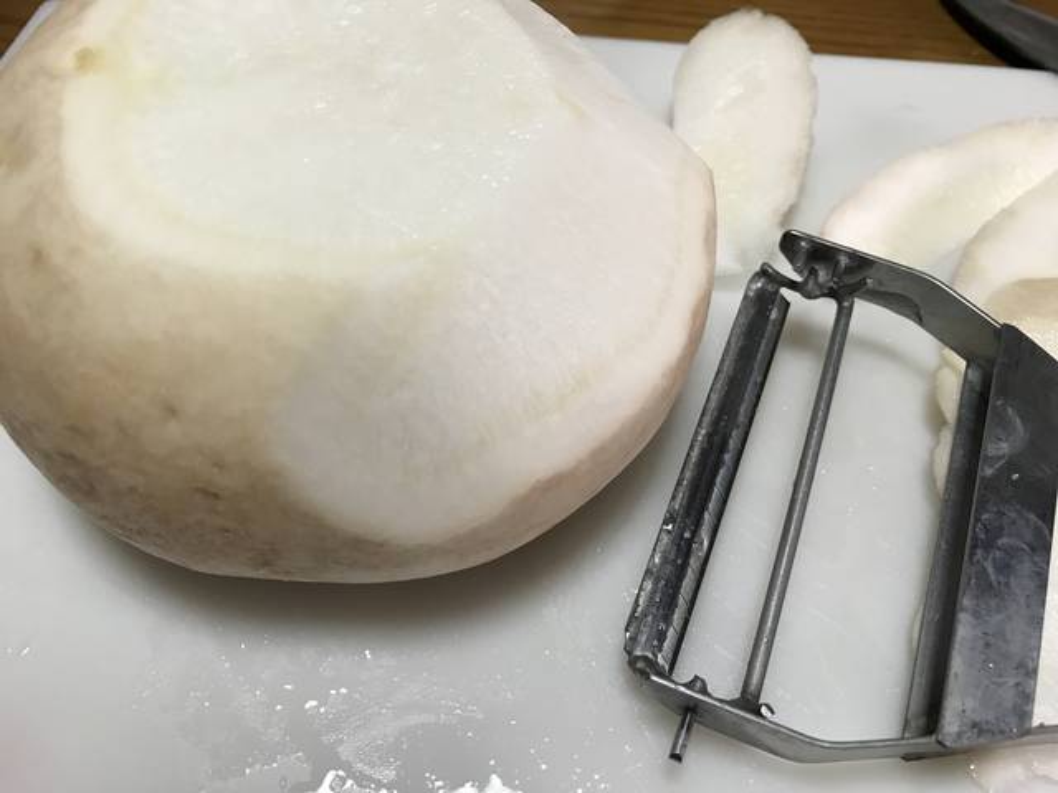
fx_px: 856
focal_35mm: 28
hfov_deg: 63.4
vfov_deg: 49.7
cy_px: 396
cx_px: 529
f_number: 1.8
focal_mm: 3.99
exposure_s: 1/30
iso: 32
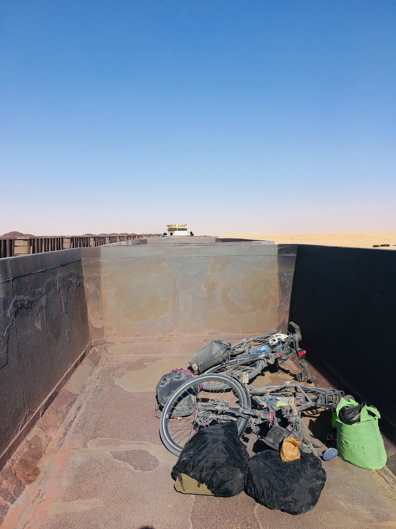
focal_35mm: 29
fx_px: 442
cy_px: 264
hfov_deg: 48.2
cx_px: 198
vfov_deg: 61.7
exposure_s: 1/2137
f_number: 2.2
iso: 25
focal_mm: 4.15
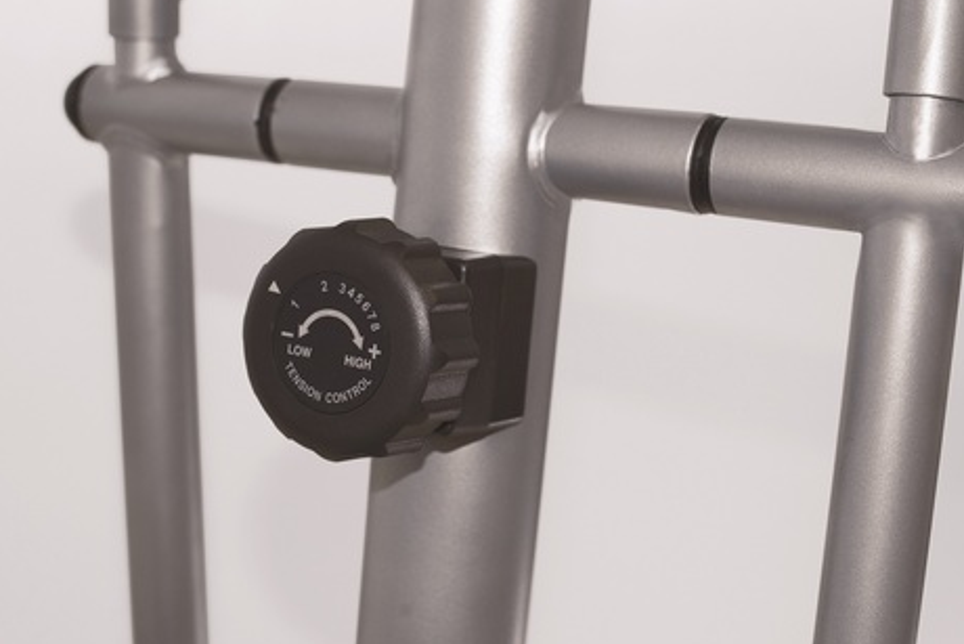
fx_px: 1500
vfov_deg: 24.2
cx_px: 535
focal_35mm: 56
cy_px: 294
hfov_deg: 35.6
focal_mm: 50
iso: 1000
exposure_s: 1/200
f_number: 4
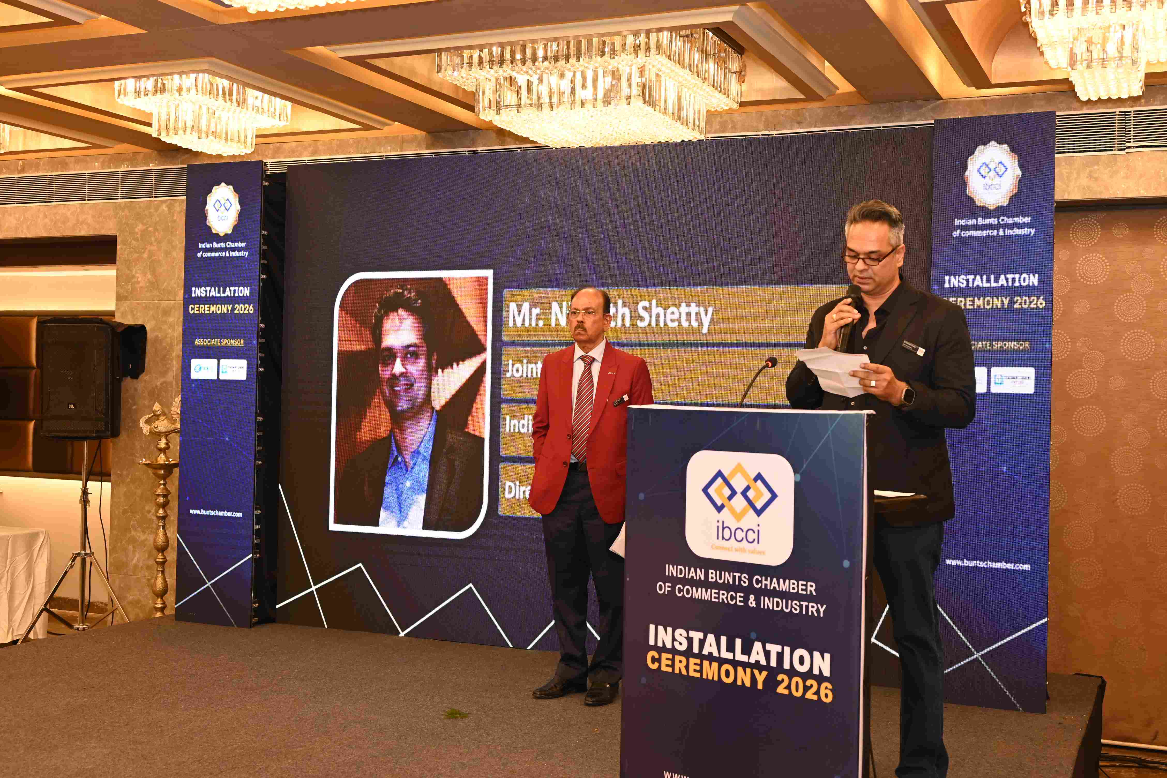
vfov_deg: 33.4
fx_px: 1297
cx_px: 584
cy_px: 389
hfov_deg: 48.5
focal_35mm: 40
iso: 1600
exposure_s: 1/125
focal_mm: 40
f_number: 5
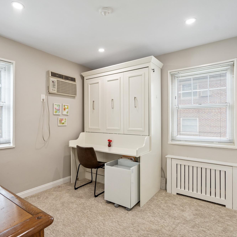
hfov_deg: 71.8
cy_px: 119
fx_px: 163
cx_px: 102
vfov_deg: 72.1
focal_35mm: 21
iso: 800
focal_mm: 16
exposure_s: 1/10
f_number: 5
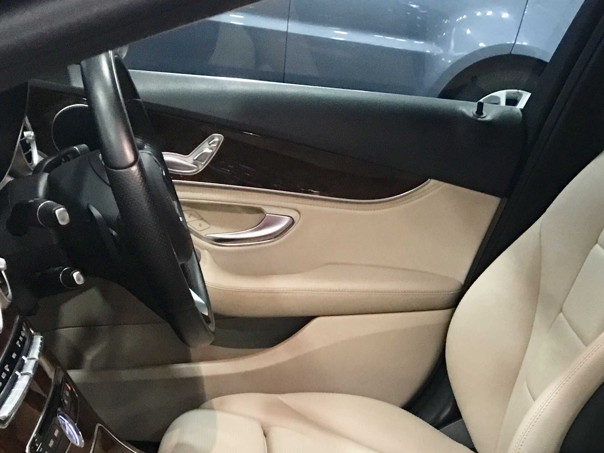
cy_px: 486
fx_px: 1152
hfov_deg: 27.7
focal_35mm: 66
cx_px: 600
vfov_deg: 21.2
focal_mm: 4.15
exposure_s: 1/10
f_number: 2.2
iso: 100
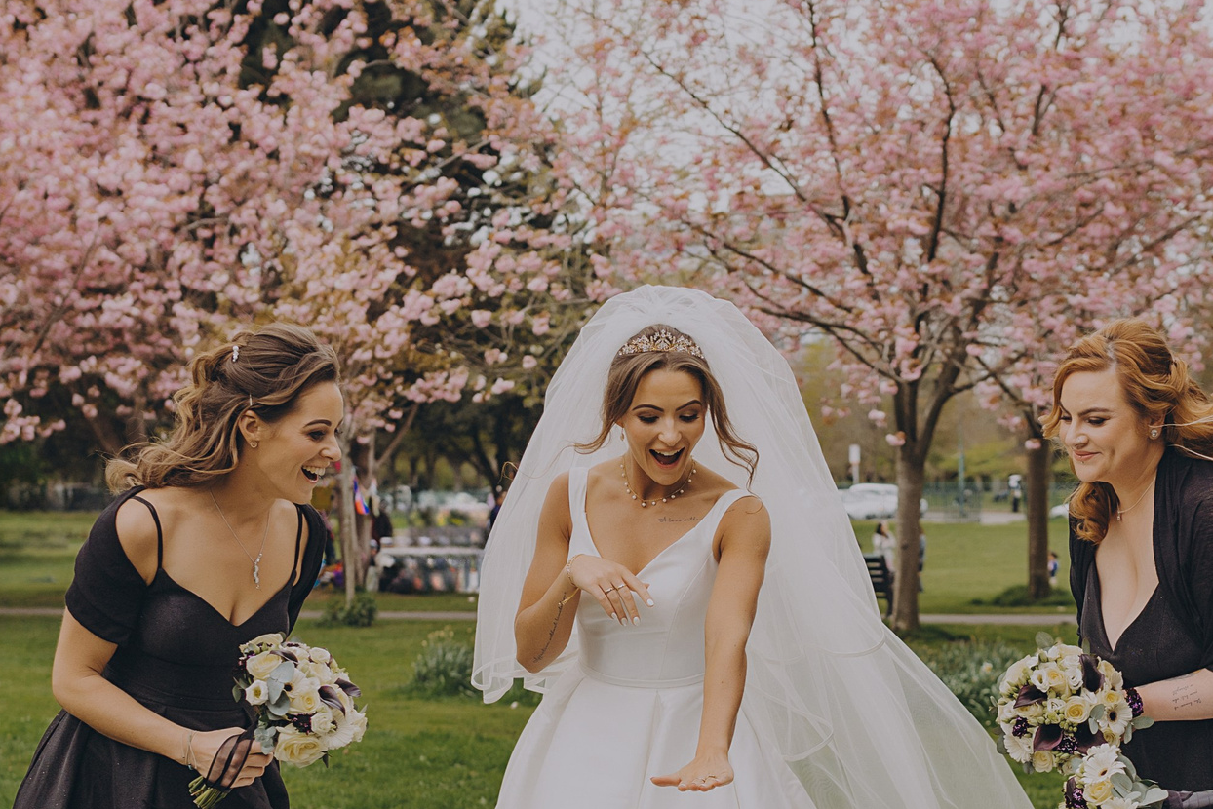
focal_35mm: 72
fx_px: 2426
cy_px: 755
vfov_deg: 18.6
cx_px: 794
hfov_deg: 27.9
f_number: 2.8
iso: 200
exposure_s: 1/2000
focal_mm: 35
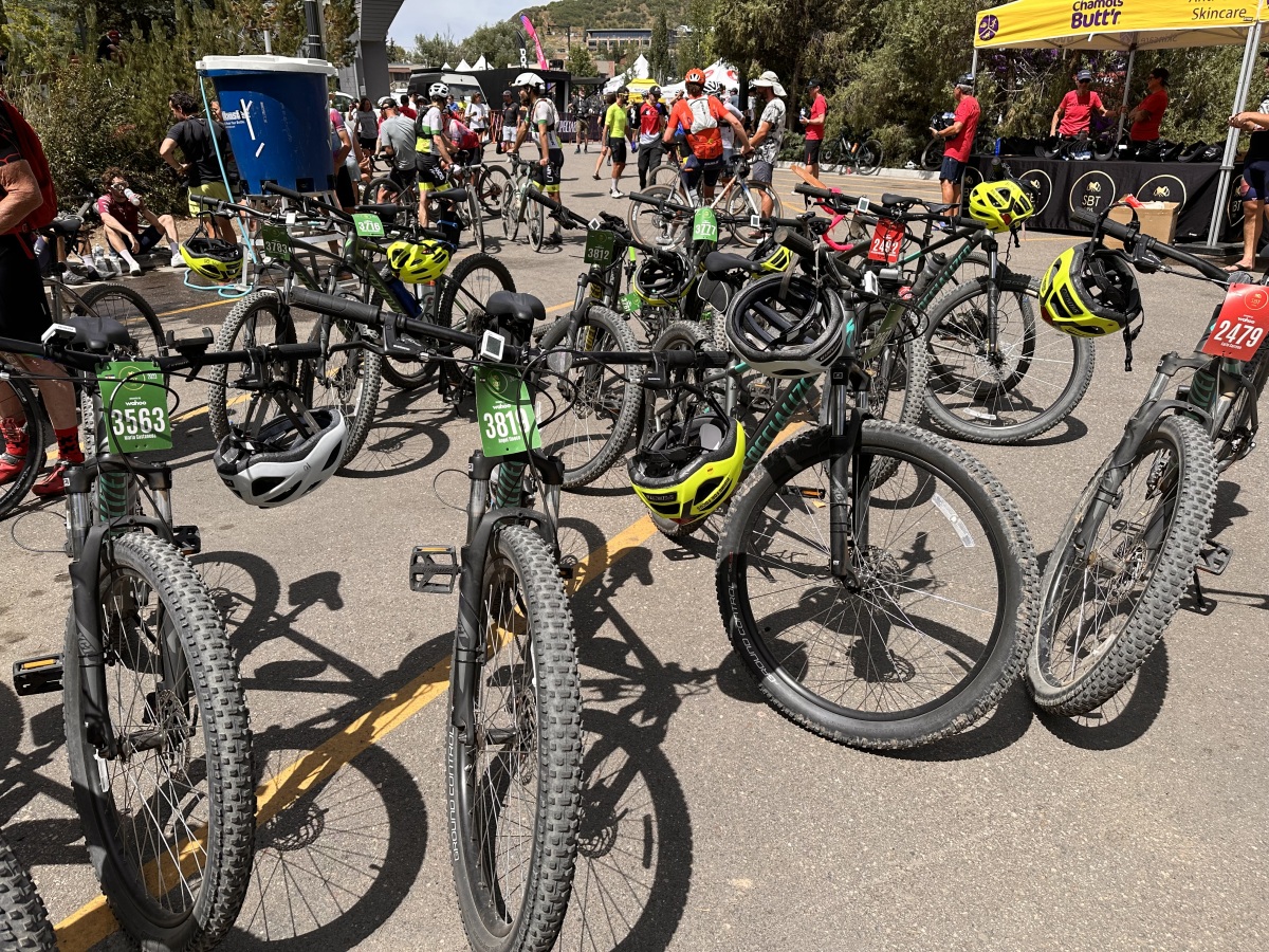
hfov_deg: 71.6
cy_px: 476
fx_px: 880
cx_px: 634
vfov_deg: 56.8
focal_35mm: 24
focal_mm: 6.86
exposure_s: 1/3247
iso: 80
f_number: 1.78
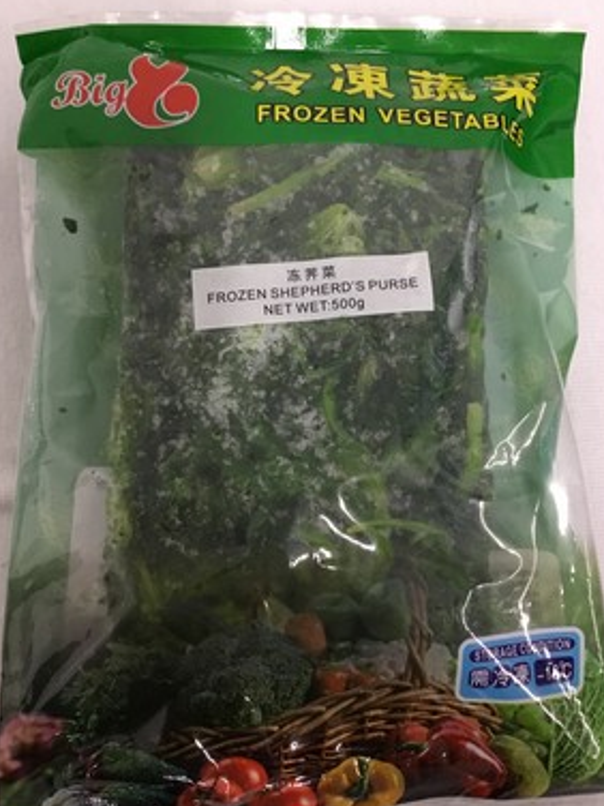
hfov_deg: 42.9
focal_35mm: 33
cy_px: 401
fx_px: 768
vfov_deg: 55.4
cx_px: 304
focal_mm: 3.3
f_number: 2.4
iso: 200
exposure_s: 1/25
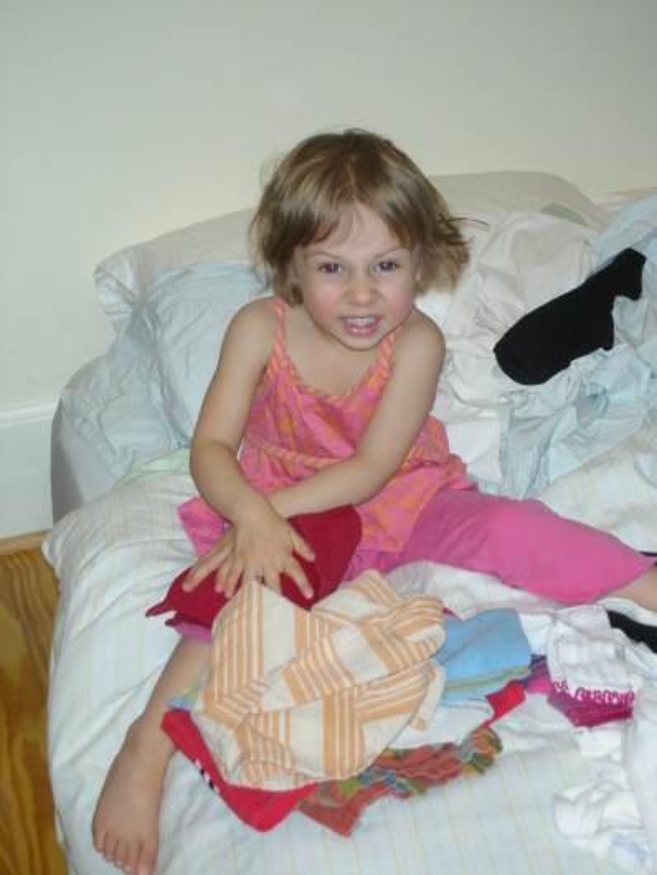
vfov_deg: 31.7
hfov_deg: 24.0
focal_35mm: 61
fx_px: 1542
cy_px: 438
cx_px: 328
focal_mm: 10.1
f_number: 3.7
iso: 121
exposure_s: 1/120
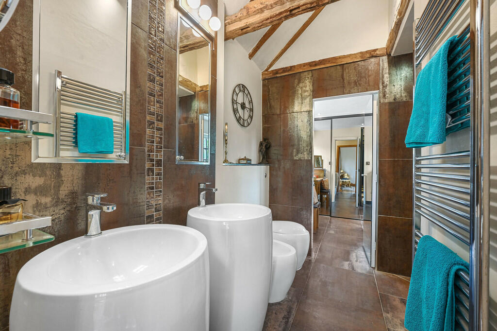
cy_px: 166
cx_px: 248
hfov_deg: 104.3
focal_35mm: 14
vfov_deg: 81.1
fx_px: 193
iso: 400
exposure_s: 1
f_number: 8
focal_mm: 14
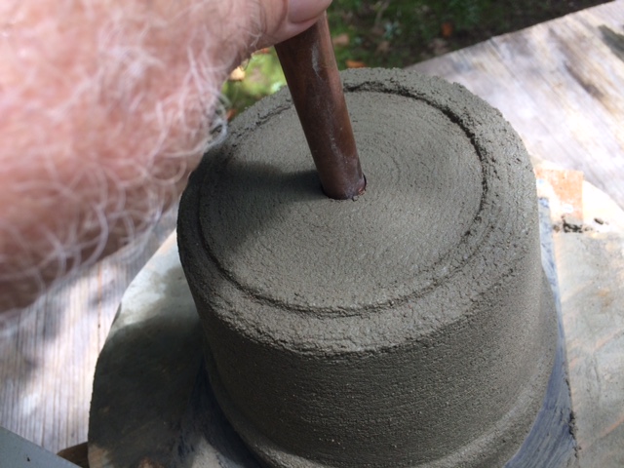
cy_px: 234
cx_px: 312
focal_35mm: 29
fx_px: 523
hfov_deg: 61.7
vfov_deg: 48.2
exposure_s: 1/272
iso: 32
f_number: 2.2
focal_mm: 4.15
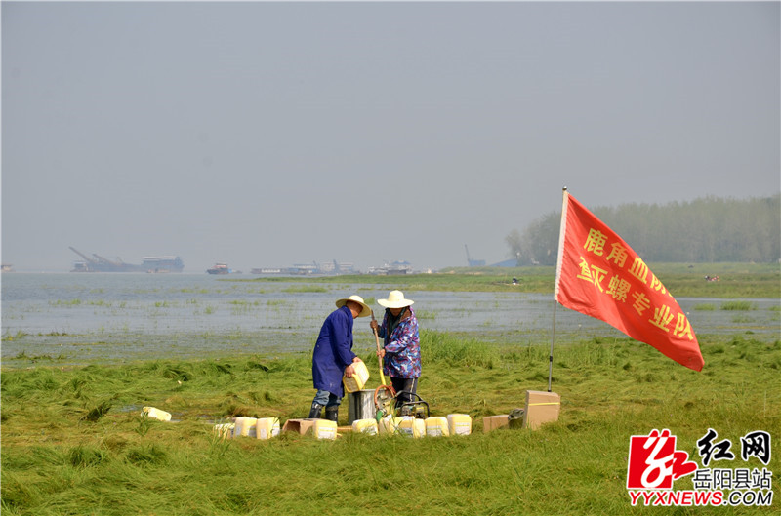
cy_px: 258
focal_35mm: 135
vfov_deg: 10.1
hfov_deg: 15.2
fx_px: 2921
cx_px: 390
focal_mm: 90
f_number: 9
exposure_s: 1/320
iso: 100
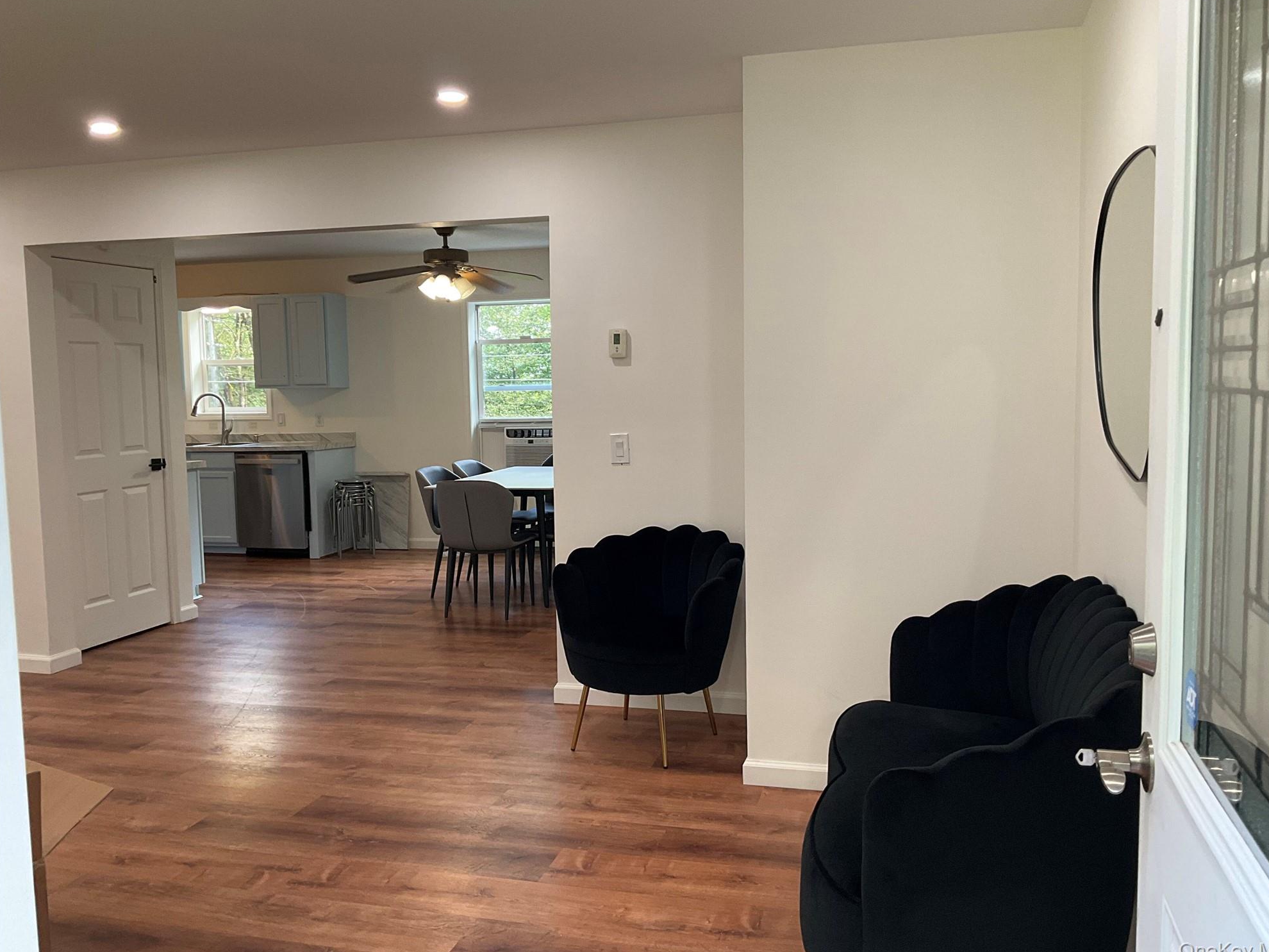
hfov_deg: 60.0
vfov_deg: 46.8
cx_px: 652
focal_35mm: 30
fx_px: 1100
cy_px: 473
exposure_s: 1/60
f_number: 1.8
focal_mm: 3
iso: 50
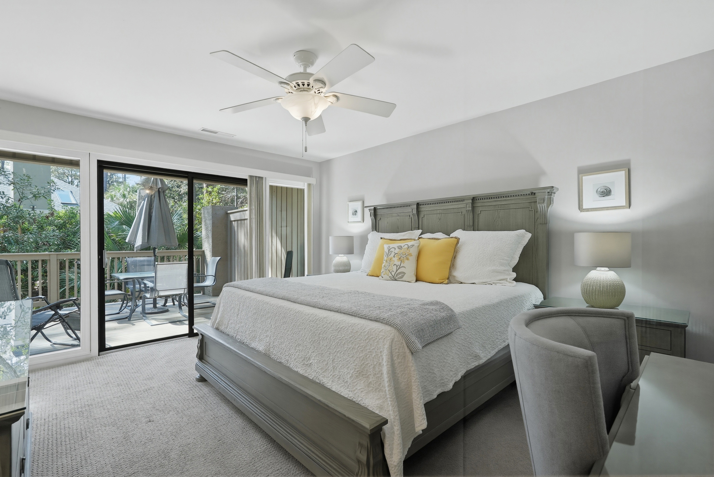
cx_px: 357
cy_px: 238
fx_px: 327
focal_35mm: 16
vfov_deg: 72.1
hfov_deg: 94.9
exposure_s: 1/60
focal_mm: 16.5
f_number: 9
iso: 320
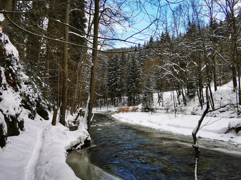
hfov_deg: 76.4
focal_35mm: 22
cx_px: 120
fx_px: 153
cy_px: 90
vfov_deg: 61.1
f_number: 2.2
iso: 50
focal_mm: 2.26
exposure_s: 1/288
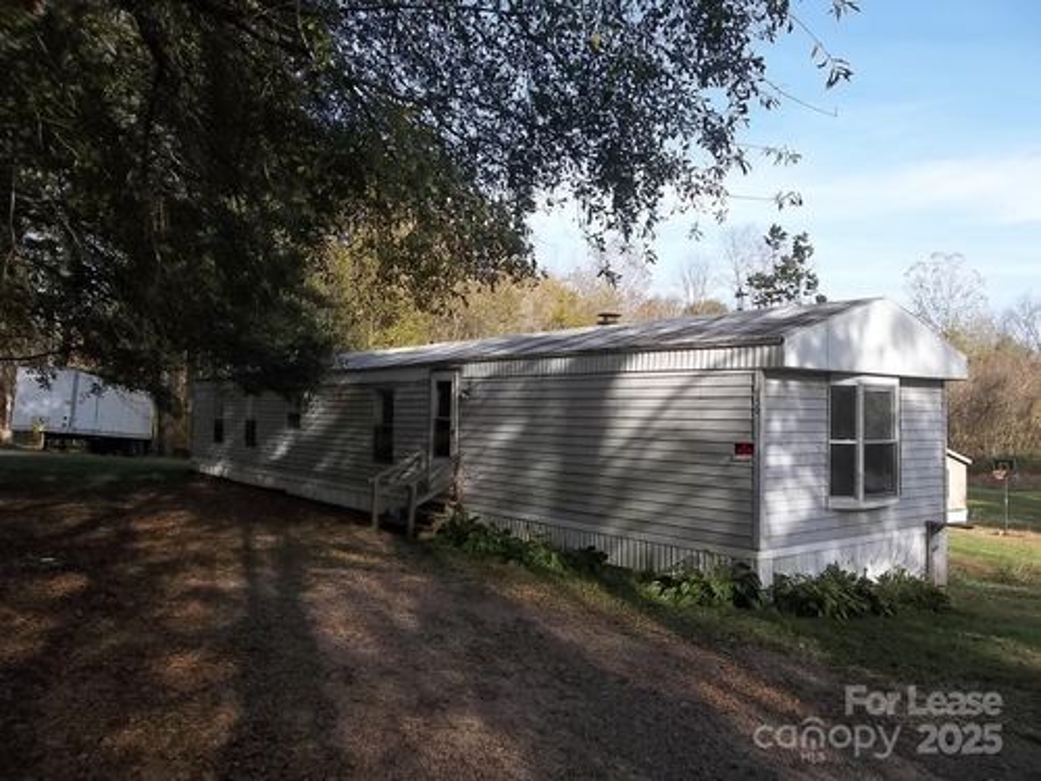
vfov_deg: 51.4
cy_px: 390
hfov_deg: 65.3
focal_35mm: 27
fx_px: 812
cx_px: 520
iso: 80
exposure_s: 1/400
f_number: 3.5
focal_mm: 4.9
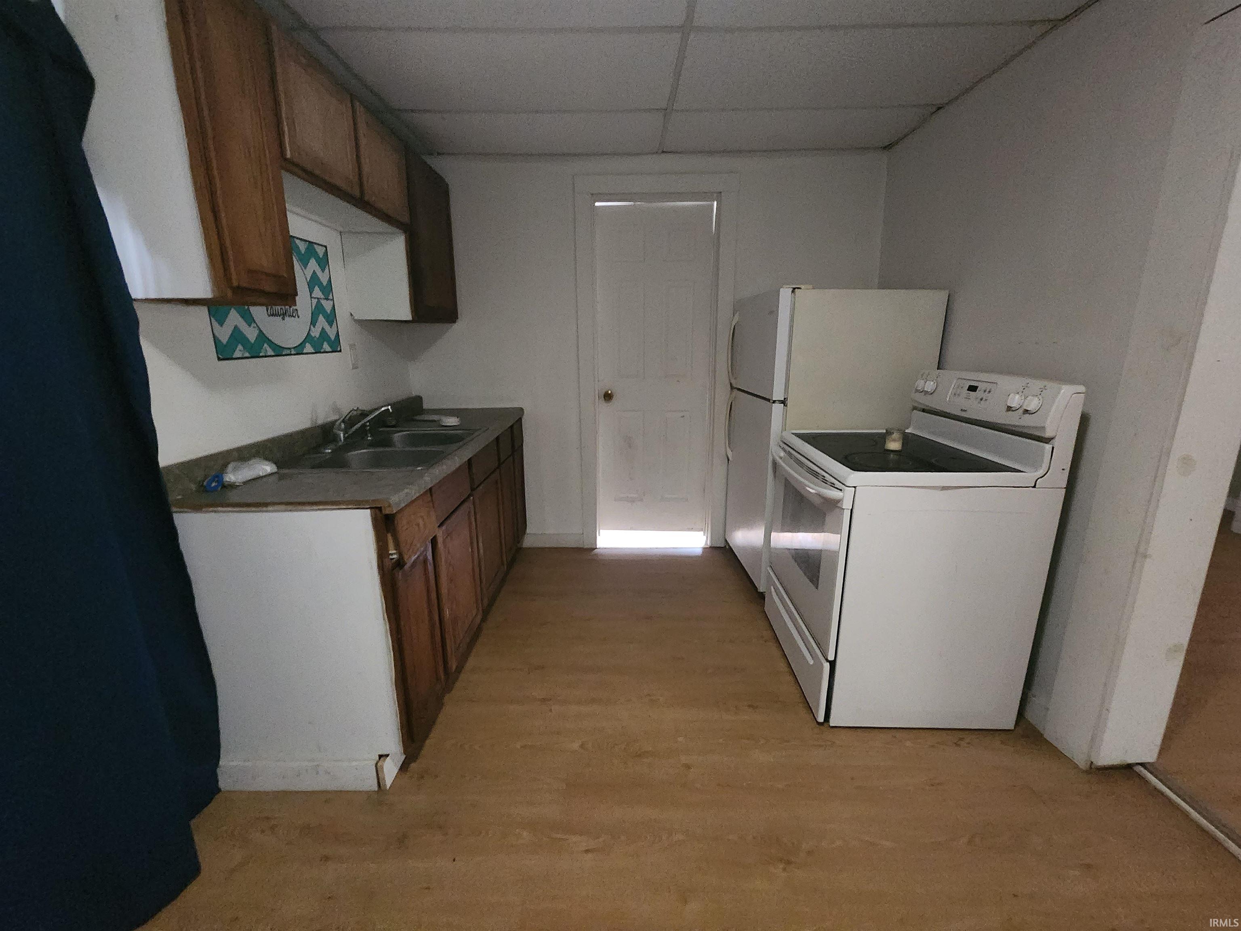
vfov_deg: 89.9
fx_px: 466
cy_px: 466
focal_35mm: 13
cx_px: 620
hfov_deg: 106.2
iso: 1000
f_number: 2.2
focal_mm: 2.2
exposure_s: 1/24
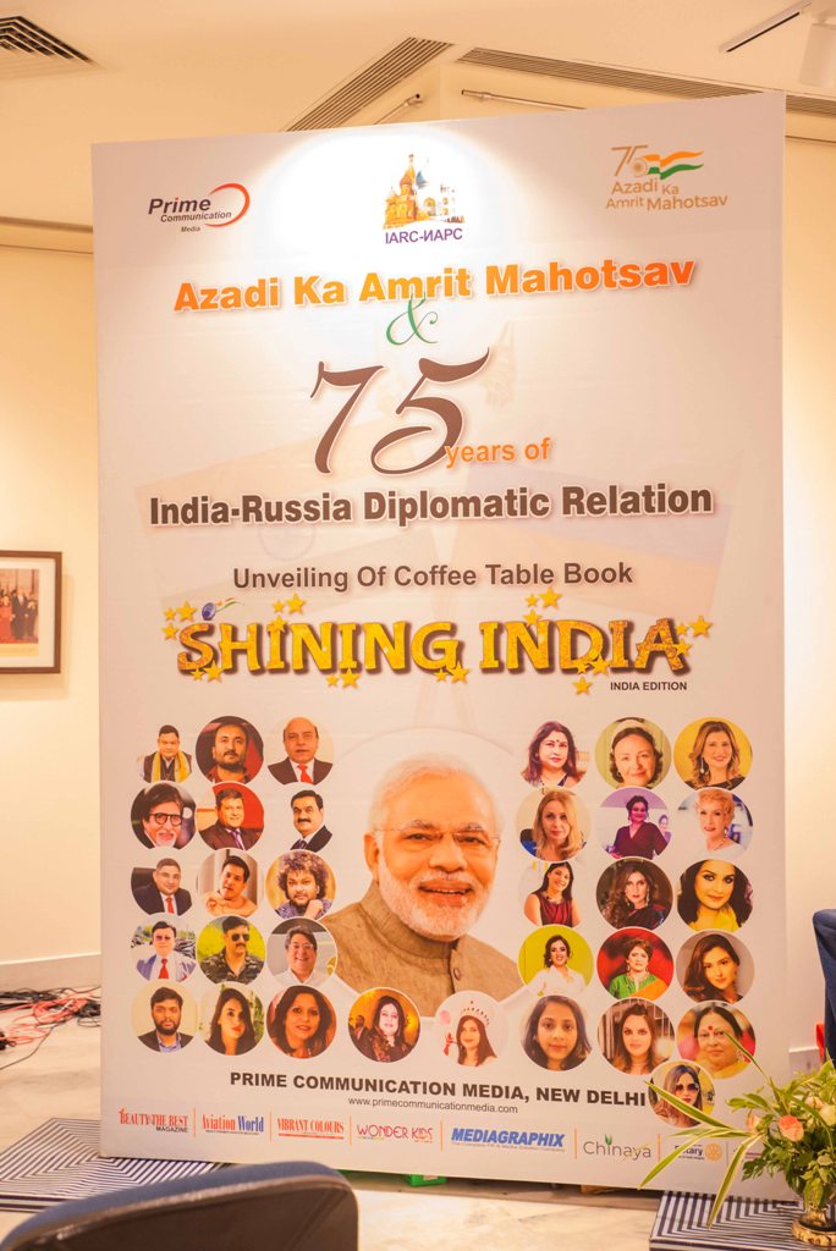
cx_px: 418
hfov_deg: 27.0
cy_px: 626
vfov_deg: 39.6
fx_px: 1739
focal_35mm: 50
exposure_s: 1/100
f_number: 4
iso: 1600
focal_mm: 50
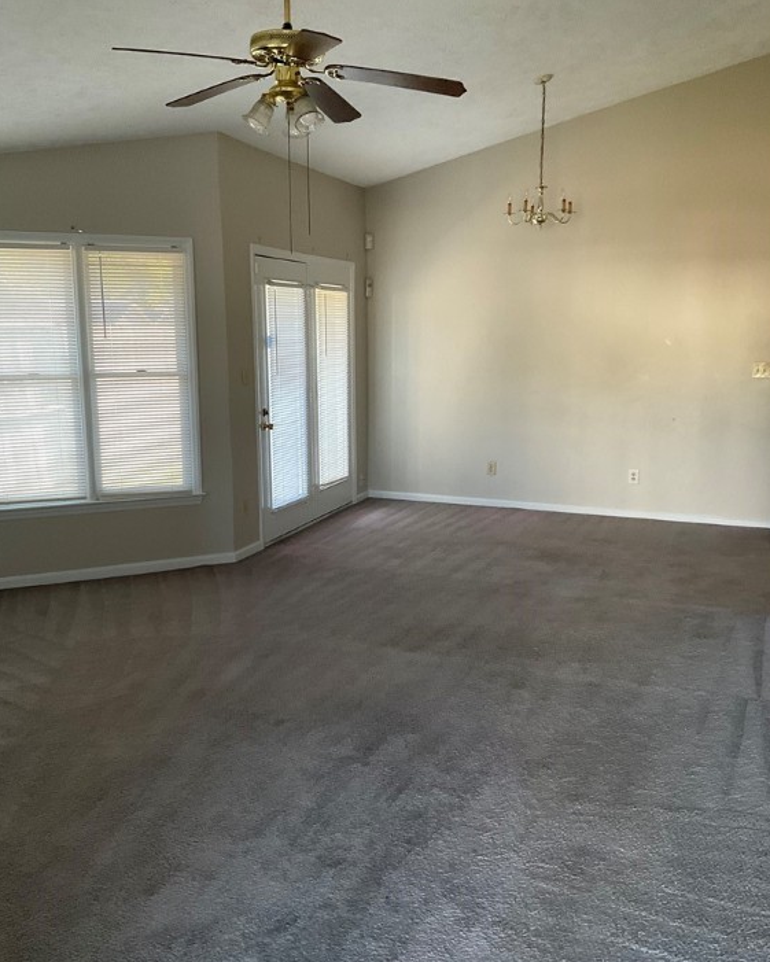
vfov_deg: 57.2
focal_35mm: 31
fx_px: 883
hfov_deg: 47.1
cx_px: 387
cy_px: 491
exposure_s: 1/60
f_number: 1.8
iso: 100
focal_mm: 3
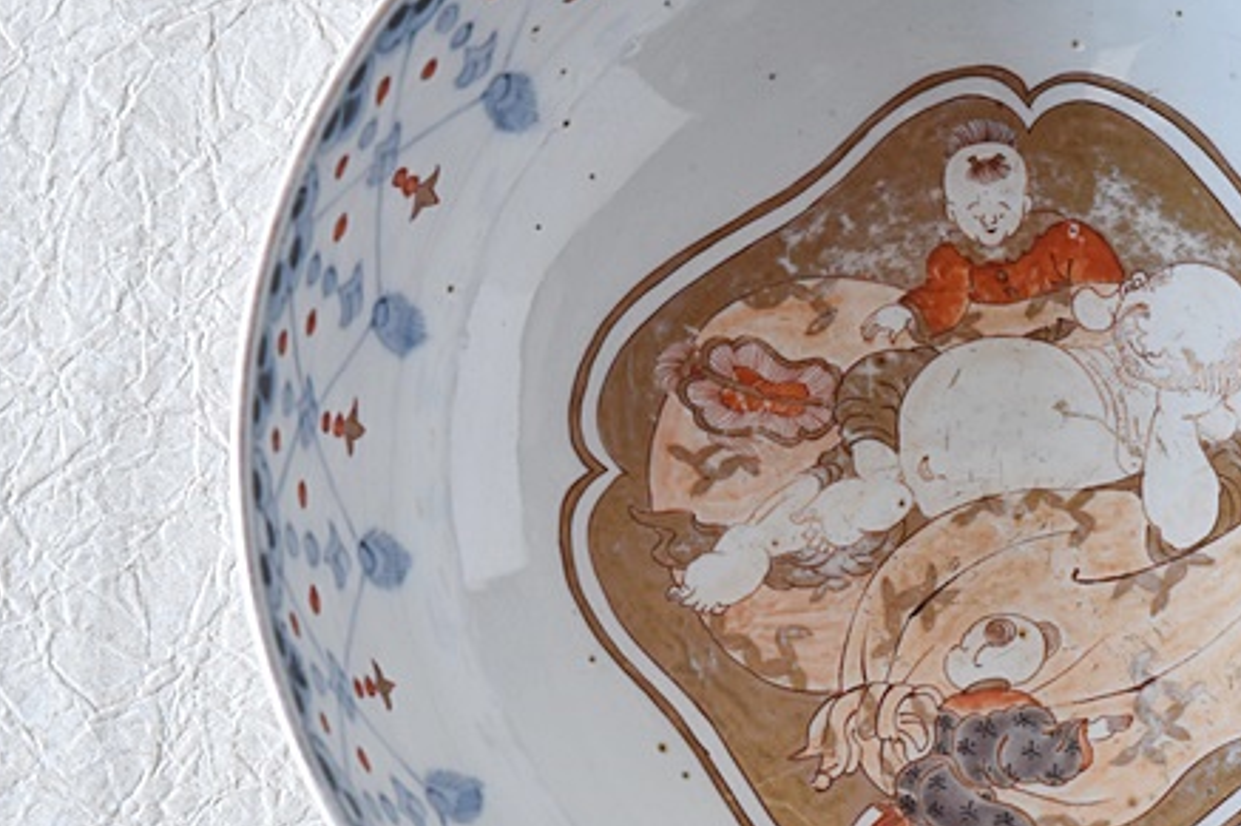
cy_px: 474
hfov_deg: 12.0
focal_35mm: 170
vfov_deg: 8.1
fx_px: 5859
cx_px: 1008
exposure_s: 1/10
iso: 400
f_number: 5.6
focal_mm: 55
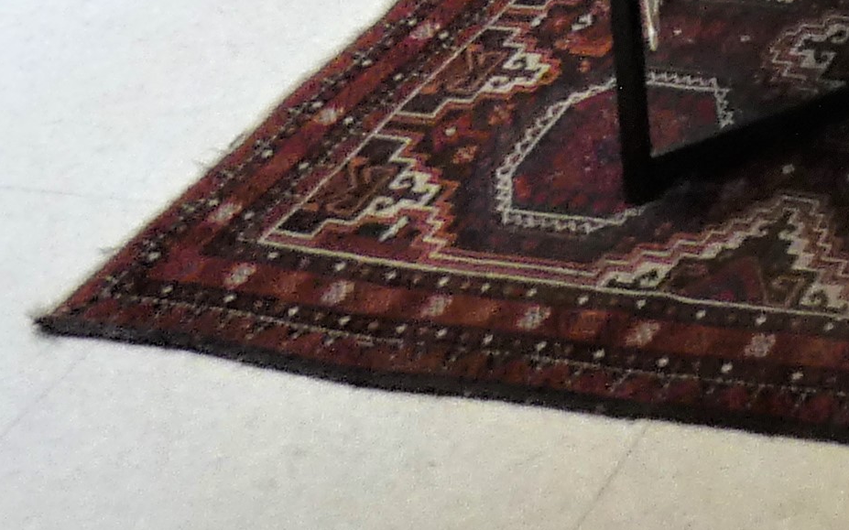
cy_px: -963
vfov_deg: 9.6
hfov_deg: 15.8
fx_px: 2591
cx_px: 1535
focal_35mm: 112
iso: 160
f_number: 2.8
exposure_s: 1/60
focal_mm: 3.6
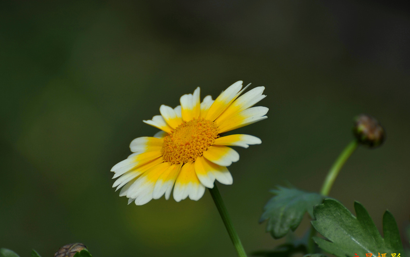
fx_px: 3431
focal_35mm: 307
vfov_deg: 4.3
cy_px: 134
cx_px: 205
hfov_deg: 6.8
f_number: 5.6
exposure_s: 1/1000
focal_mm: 300
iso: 200
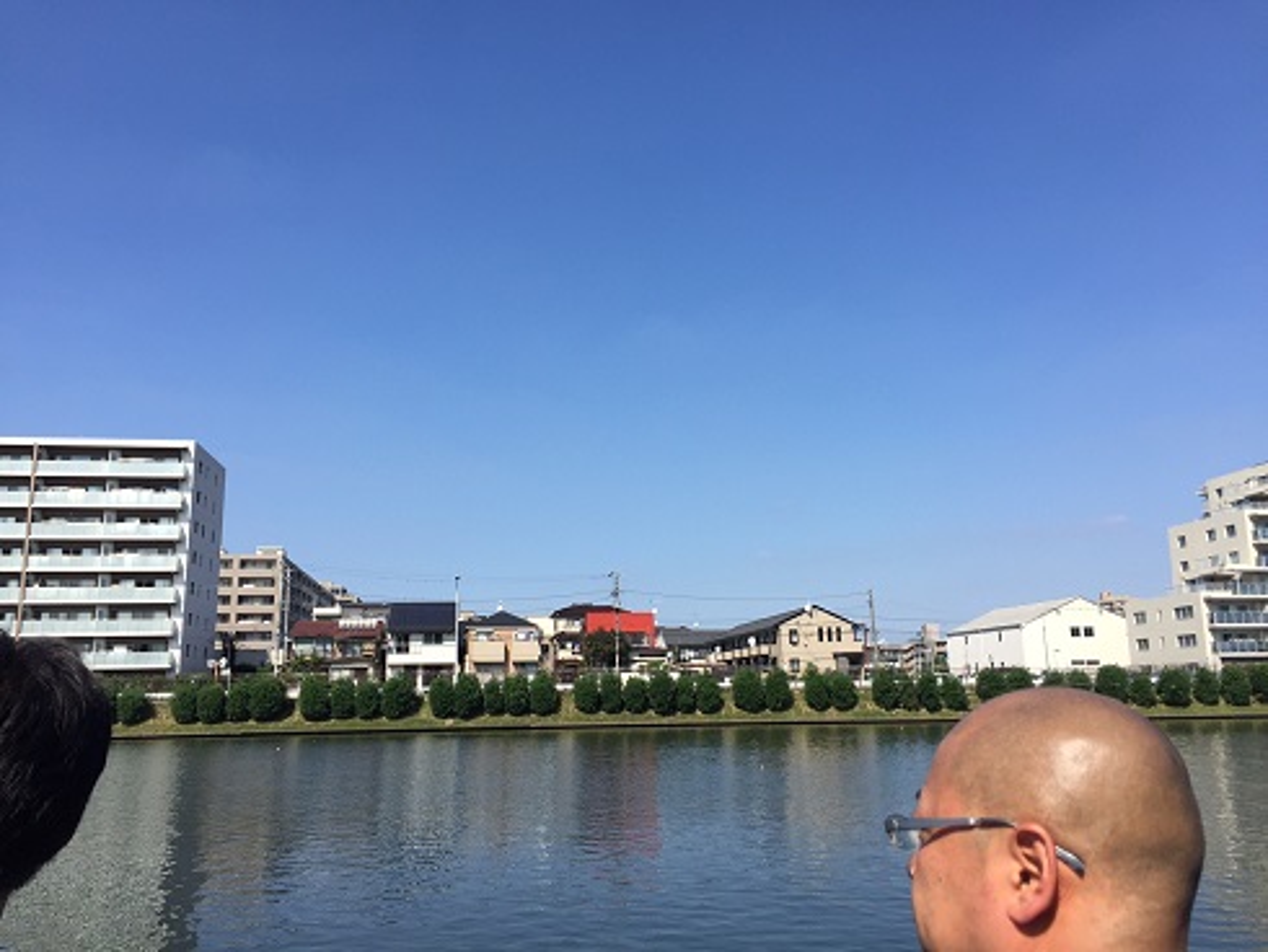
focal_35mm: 29
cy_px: 476
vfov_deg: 48.3
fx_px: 1063
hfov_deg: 61.6
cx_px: 634
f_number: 2.2
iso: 32
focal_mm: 4.15
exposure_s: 1/2083
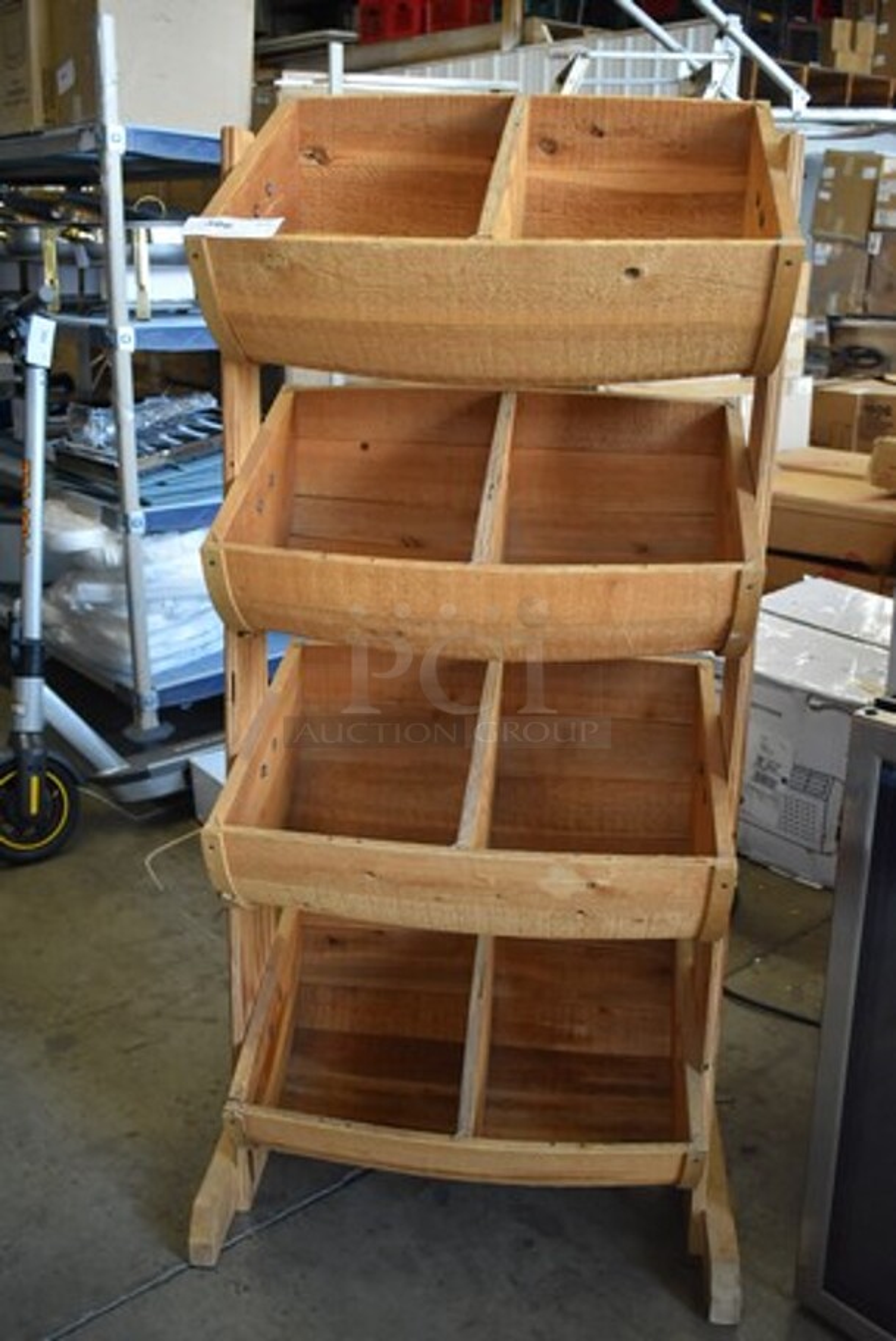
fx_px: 1285
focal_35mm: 34
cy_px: 670
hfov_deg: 38.4
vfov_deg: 55.1
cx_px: 448
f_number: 3.8
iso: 900
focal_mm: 23
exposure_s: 1/125
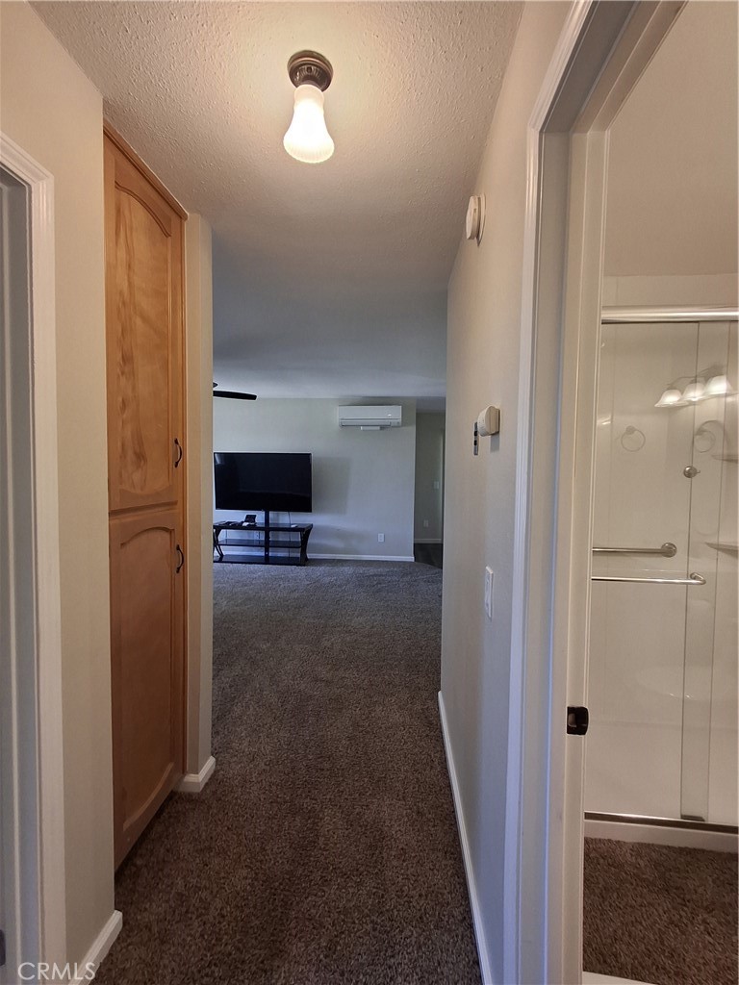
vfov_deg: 94.5
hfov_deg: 78.1
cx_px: 370
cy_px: 492
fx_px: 455
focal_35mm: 16
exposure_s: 1/40
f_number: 2.2
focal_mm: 1.64
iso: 64
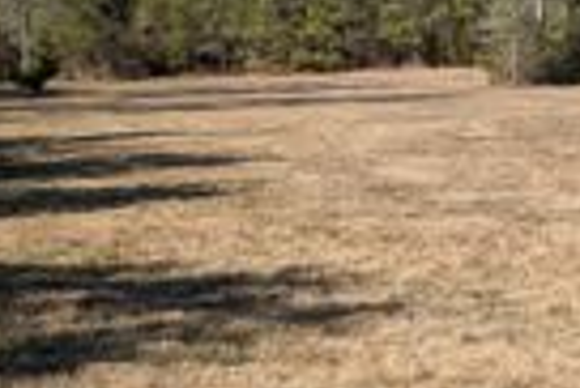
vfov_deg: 14.9
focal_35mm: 89
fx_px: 1435
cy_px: -79
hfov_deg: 21.7
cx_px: 625
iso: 57
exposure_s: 1/2128
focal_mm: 4.38
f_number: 1.73
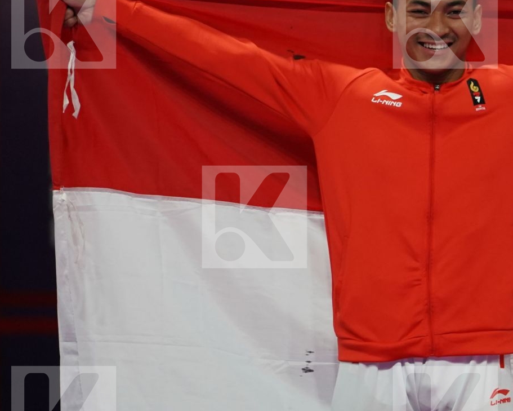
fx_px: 10978
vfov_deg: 2.1
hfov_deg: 2.7
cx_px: 445
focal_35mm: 723
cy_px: 217
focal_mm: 260
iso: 1600
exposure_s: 1/500
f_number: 4
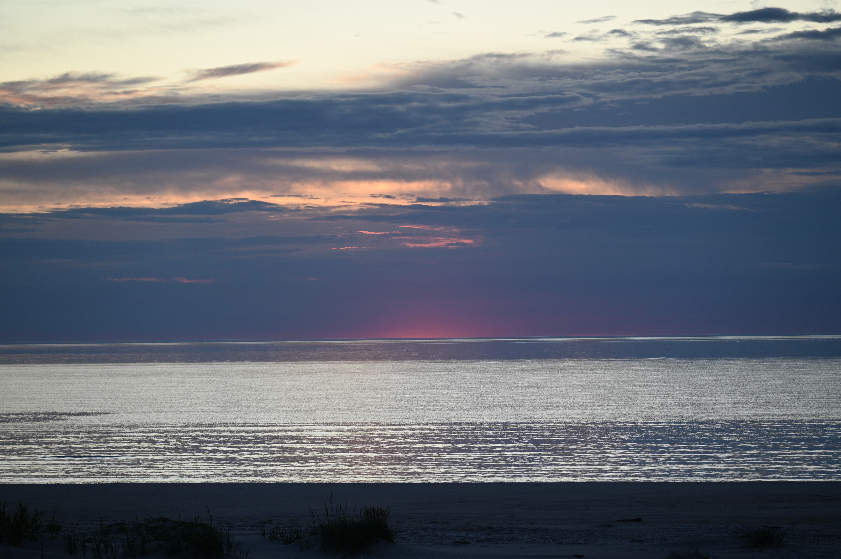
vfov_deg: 11.4
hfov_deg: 17.1
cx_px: 420
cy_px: 280
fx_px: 2801
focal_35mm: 120
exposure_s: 1/100
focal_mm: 120
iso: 220
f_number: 4
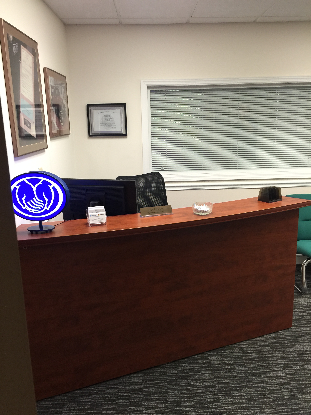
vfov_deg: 61.7
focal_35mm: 29
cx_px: 156
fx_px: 347
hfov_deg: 48.2
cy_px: 208
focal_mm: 4.15
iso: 50
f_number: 2.2
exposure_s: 1/15
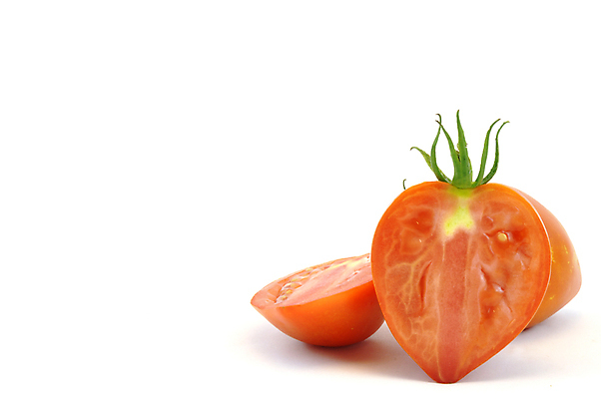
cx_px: 300
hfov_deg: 23.4
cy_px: 200
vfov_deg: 15.7
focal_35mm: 87
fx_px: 1451
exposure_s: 1.3
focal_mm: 58
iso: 200
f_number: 32
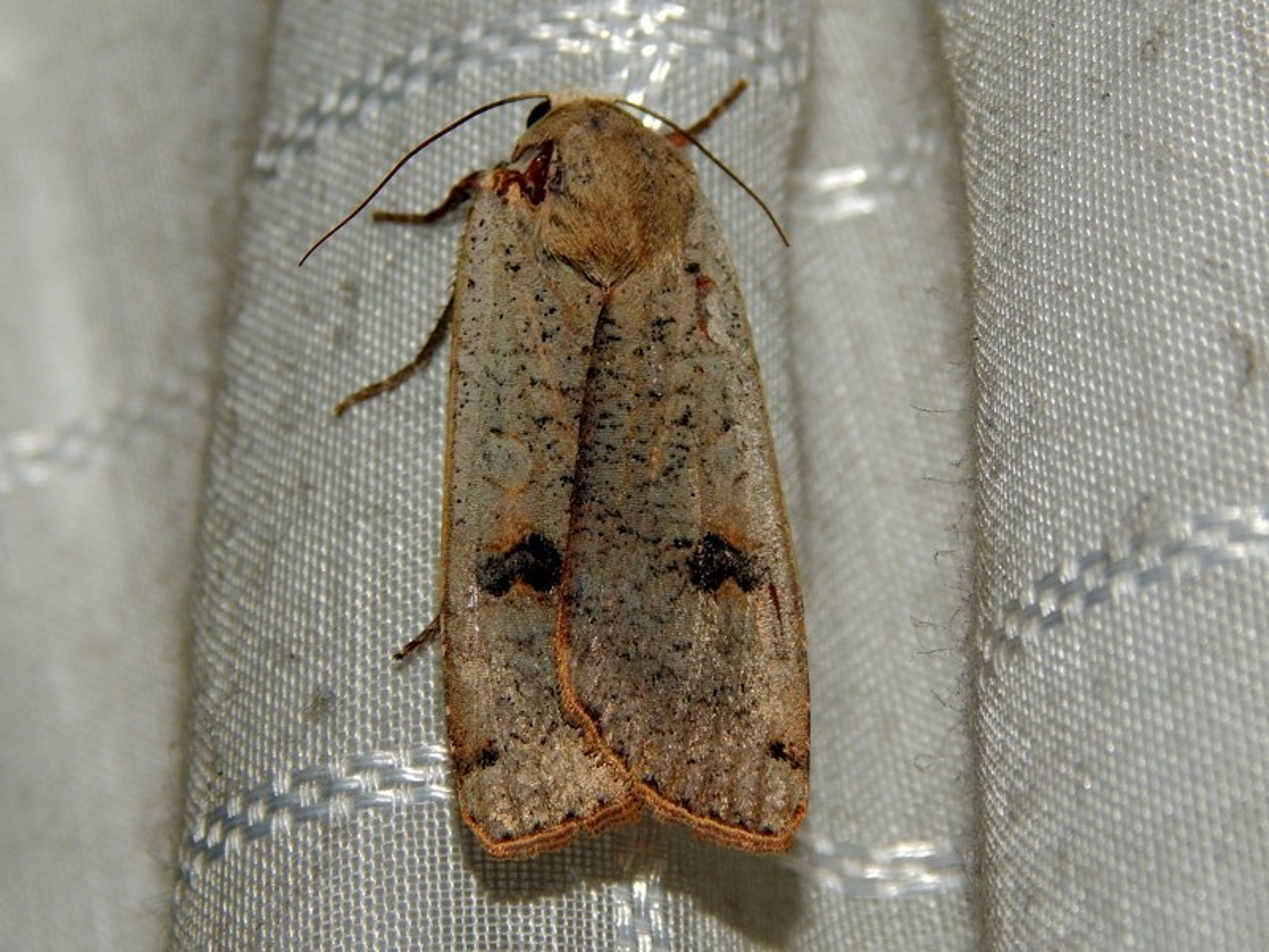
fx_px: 4216
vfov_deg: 12.9
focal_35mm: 115
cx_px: 634
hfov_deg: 17.1
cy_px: 476
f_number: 9.2
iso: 200
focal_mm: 20.5
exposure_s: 1/30
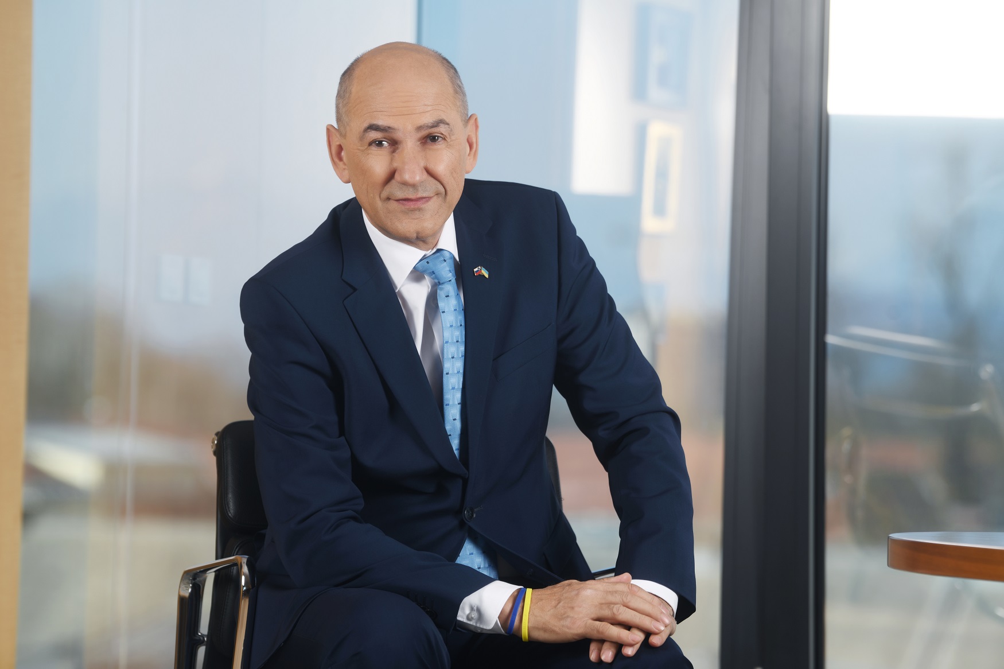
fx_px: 5158
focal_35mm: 185
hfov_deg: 11.1
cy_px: 334
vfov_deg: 7.4
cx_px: 502
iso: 80
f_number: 5
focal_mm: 185
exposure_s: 1/200
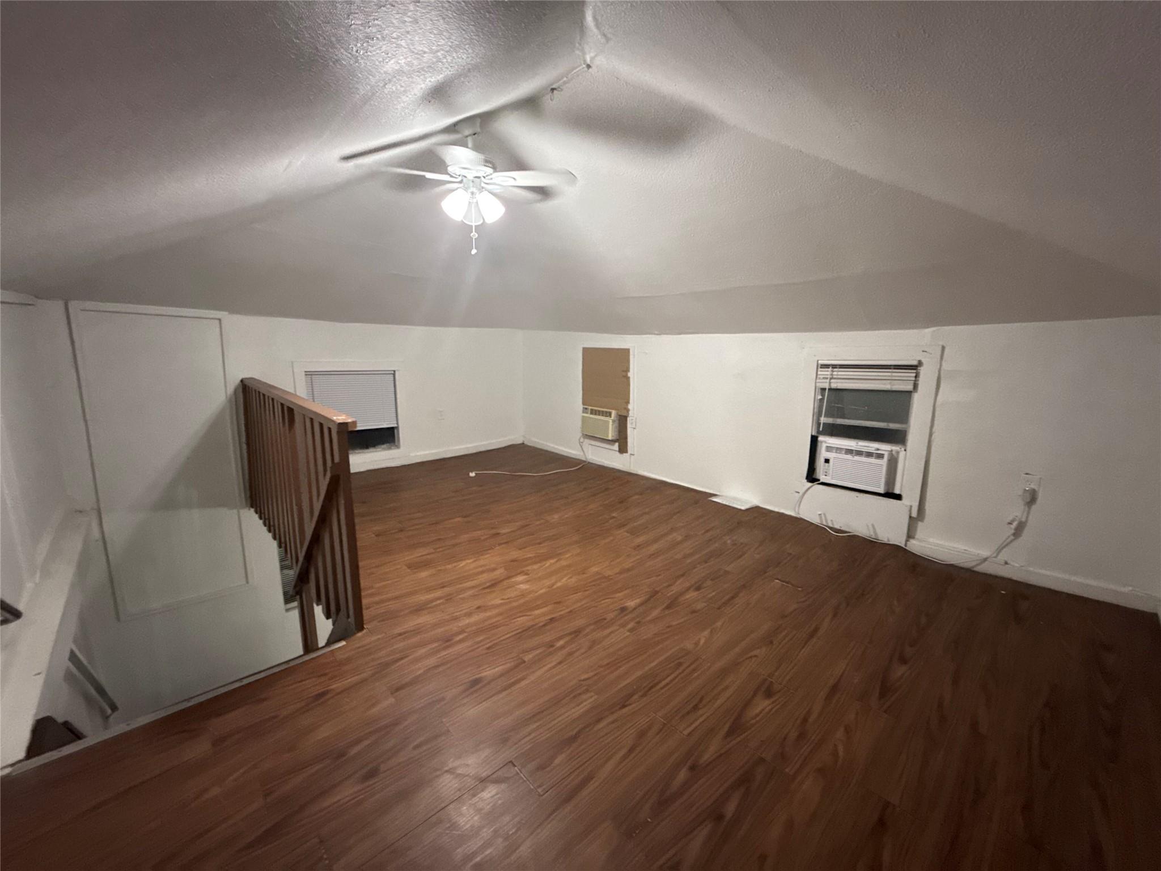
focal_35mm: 14
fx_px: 470
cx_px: 580
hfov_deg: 102.1
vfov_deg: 85.7
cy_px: 436
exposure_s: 1/60
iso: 1250
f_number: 2.2
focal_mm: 2.22
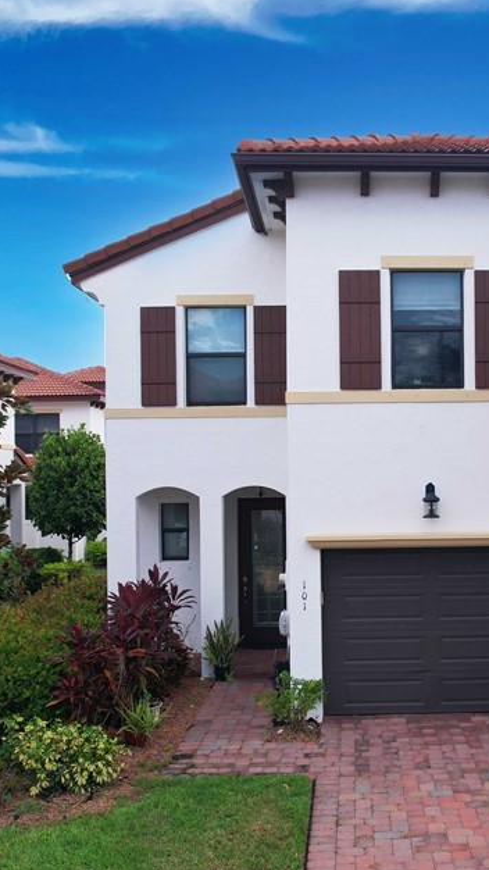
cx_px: 396
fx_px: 922
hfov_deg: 29.0
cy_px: 467
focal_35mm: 40
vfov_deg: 50.4
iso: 150
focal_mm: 8.38
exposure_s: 1/500
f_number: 2.8
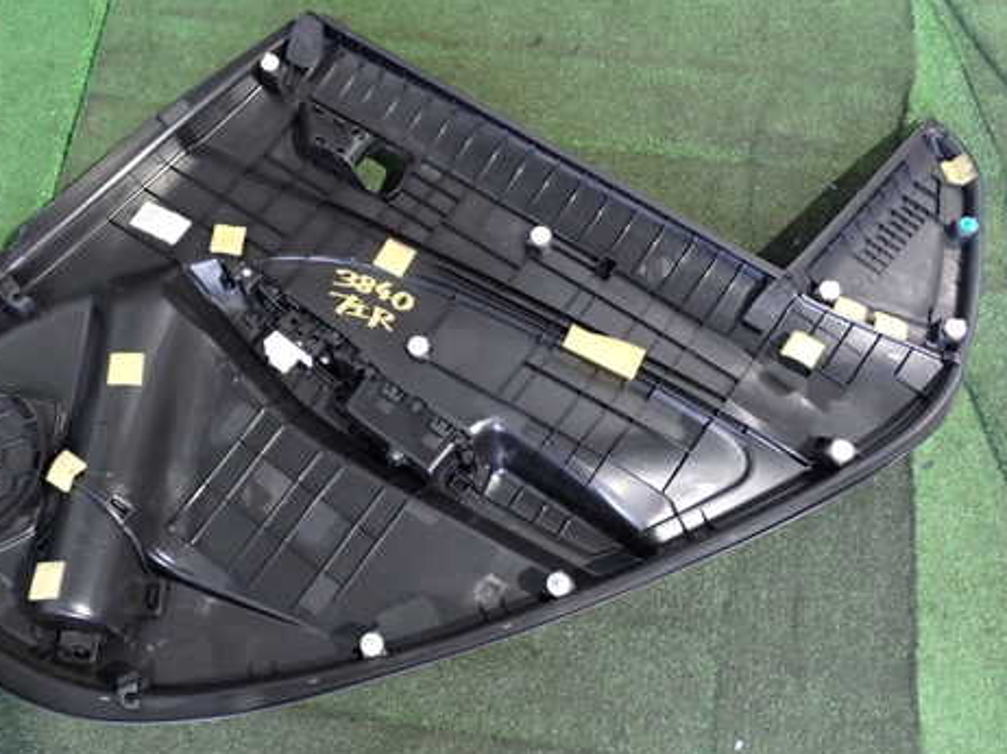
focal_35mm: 39
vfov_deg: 36.8
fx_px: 1134
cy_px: 384
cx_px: 377
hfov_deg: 47.4
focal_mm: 5.4
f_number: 3.2
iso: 800
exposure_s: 1/13
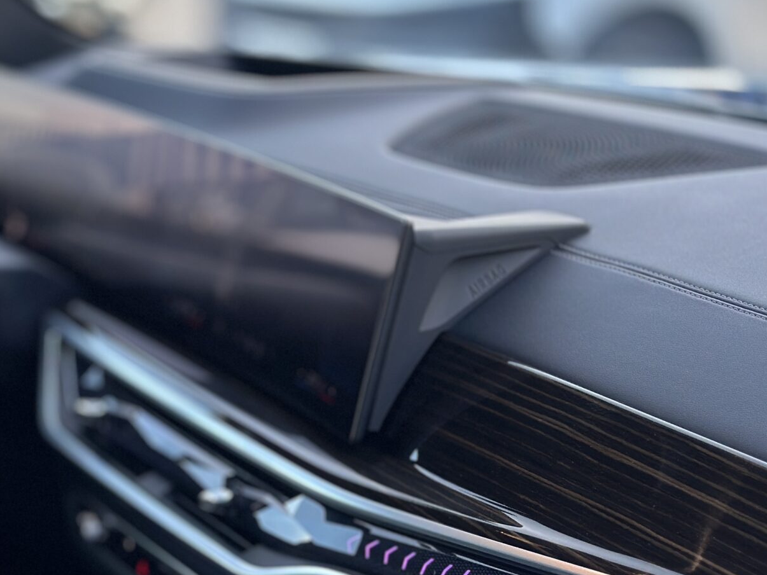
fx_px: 2260
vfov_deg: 14.4
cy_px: 473
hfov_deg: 19.1
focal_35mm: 102
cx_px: 152
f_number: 1.78
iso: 80
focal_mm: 6.86
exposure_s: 1/121
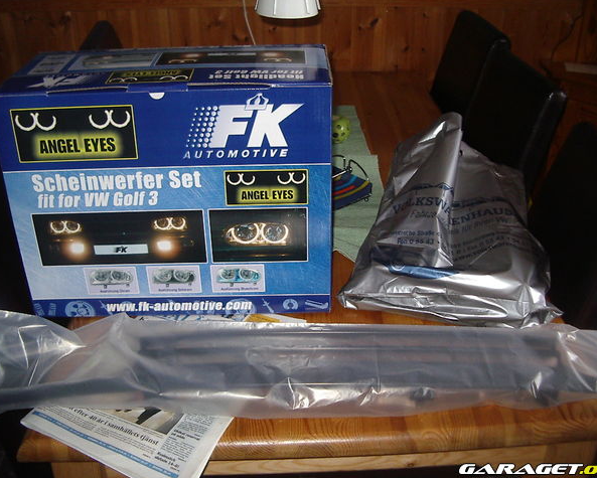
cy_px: 237
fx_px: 707
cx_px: 309
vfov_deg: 37.4
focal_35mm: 40
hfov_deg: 45.8
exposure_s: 1/60
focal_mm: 5.8
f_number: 2.6
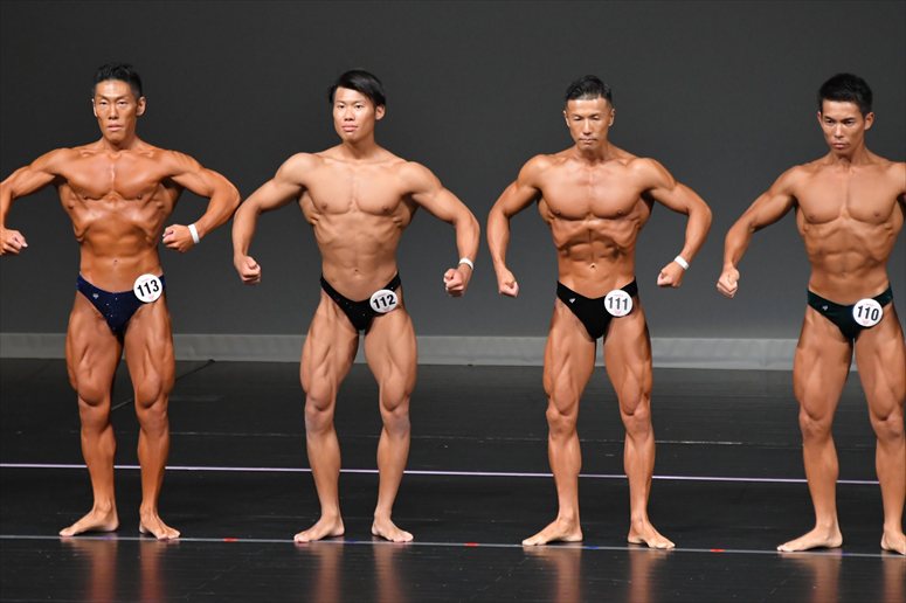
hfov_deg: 6.5
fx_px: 7924
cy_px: 302
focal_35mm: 315
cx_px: 453
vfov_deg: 4.4
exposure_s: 1/400
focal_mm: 210
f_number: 5.6
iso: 4000
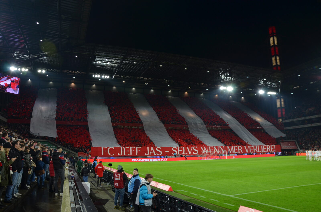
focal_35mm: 27
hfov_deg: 67.5
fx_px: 240
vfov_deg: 47.7
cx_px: 160
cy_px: 106
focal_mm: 18
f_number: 5.6
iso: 400
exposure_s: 1/125
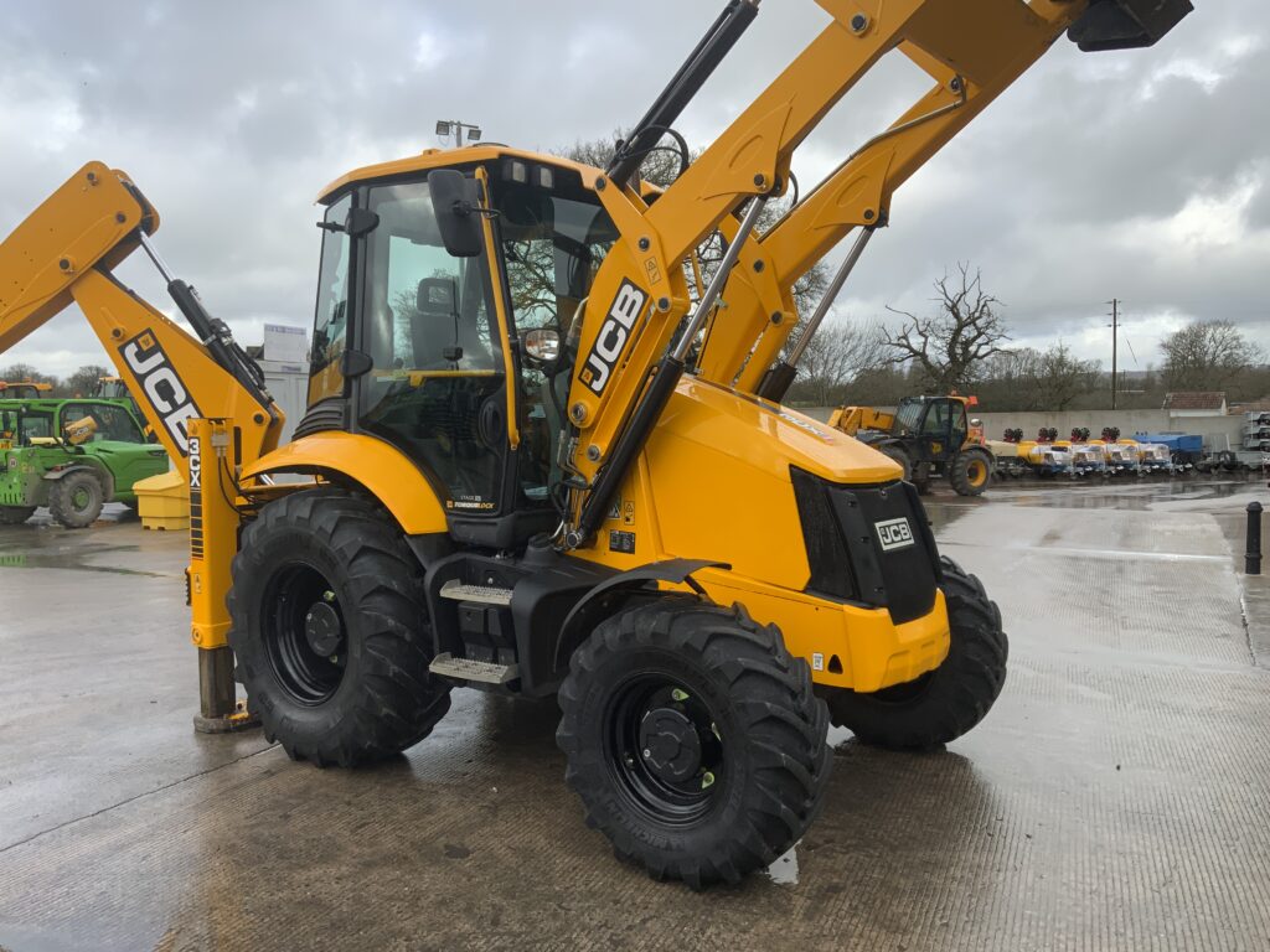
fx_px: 1064
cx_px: 635
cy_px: 476
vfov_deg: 48.2
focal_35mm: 29
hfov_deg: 61.7
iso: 16
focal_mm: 3
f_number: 1.8
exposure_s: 1/759
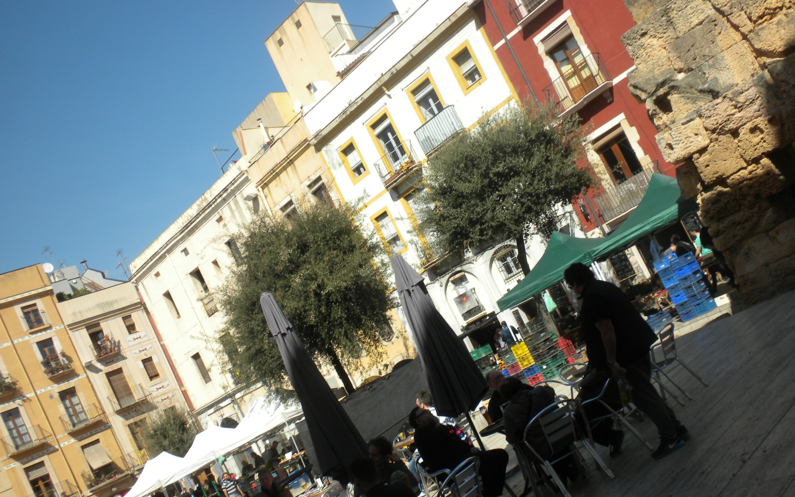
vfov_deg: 31.9
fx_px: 867
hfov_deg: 49.3
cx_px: 399
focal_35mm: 40
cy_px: 304
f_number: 10
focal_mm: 6.6
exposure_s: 1/107
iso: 64
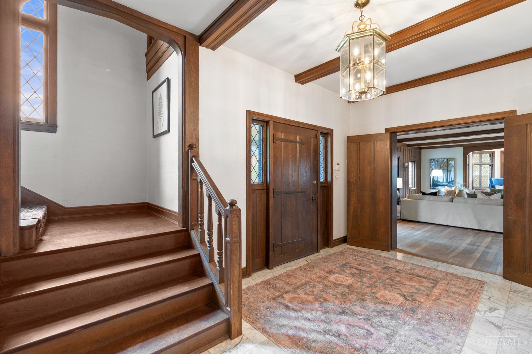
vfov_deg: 77.3
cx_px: 266
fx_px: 222
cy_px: 177
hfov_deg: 100.4
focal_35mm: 15
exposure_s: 1.3
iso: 400
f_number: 8
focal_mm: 10
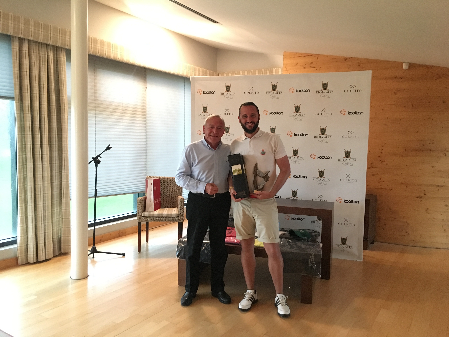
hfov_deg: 61.7
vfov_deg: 48.2
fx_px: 376
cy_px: 168
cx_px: 224
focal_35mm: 29
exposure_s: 1/17
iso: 500
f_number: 2.2
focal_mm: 4.15
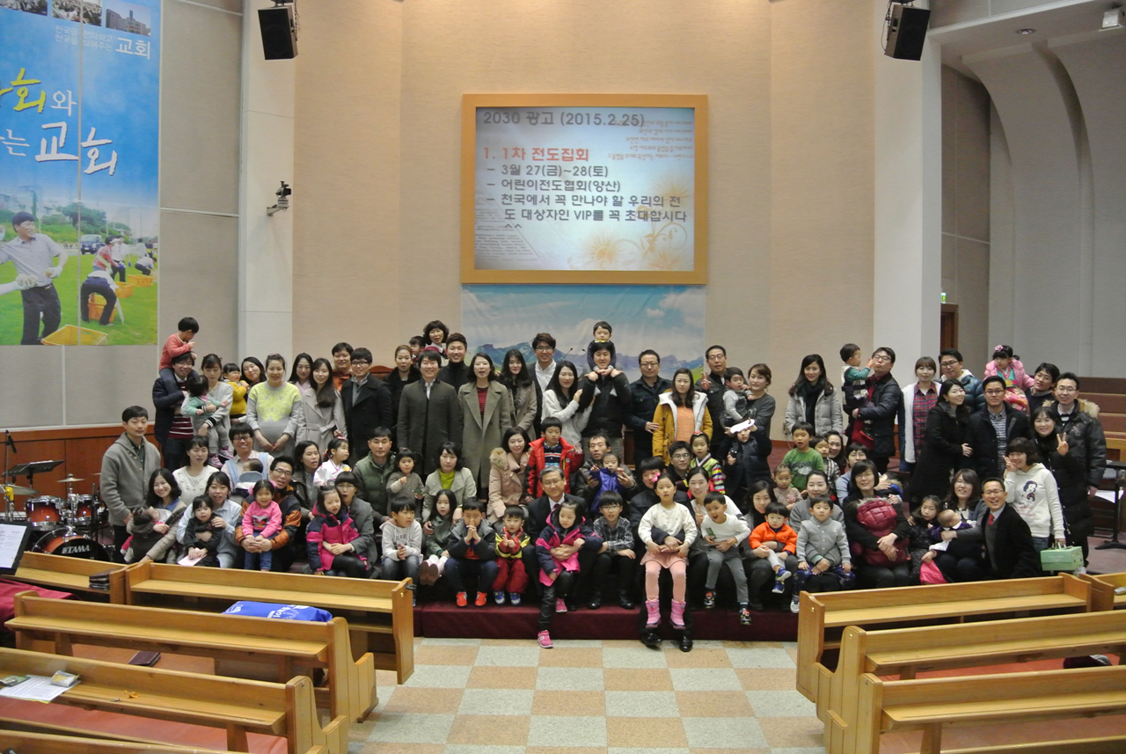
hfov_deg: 63.6
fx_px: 908
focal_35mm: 29
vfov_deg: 45.1
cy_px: 377
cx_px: 563
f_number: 3.5
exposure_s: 1/60
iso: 1100
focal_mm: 11
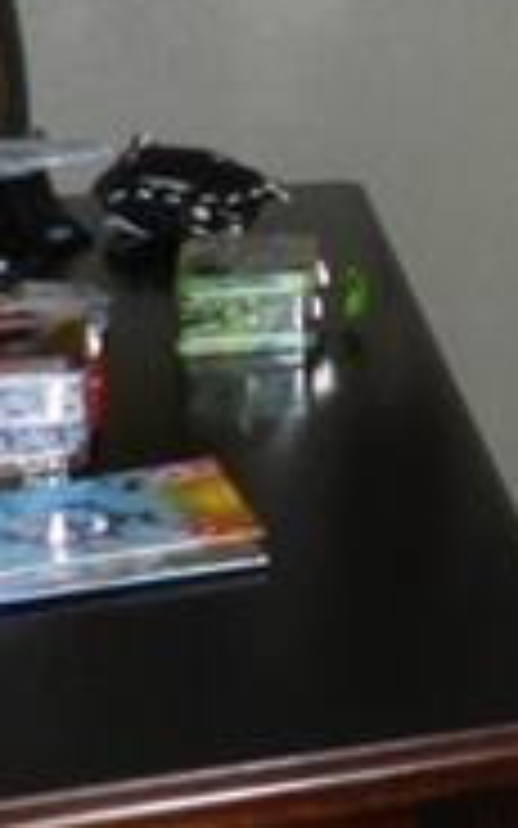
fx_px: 2304
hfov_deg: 10.8
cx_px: 1261
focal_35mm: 102
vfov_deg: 19.8
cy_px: 9
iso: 160
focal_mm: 4
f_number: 3.4
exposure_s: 1/60
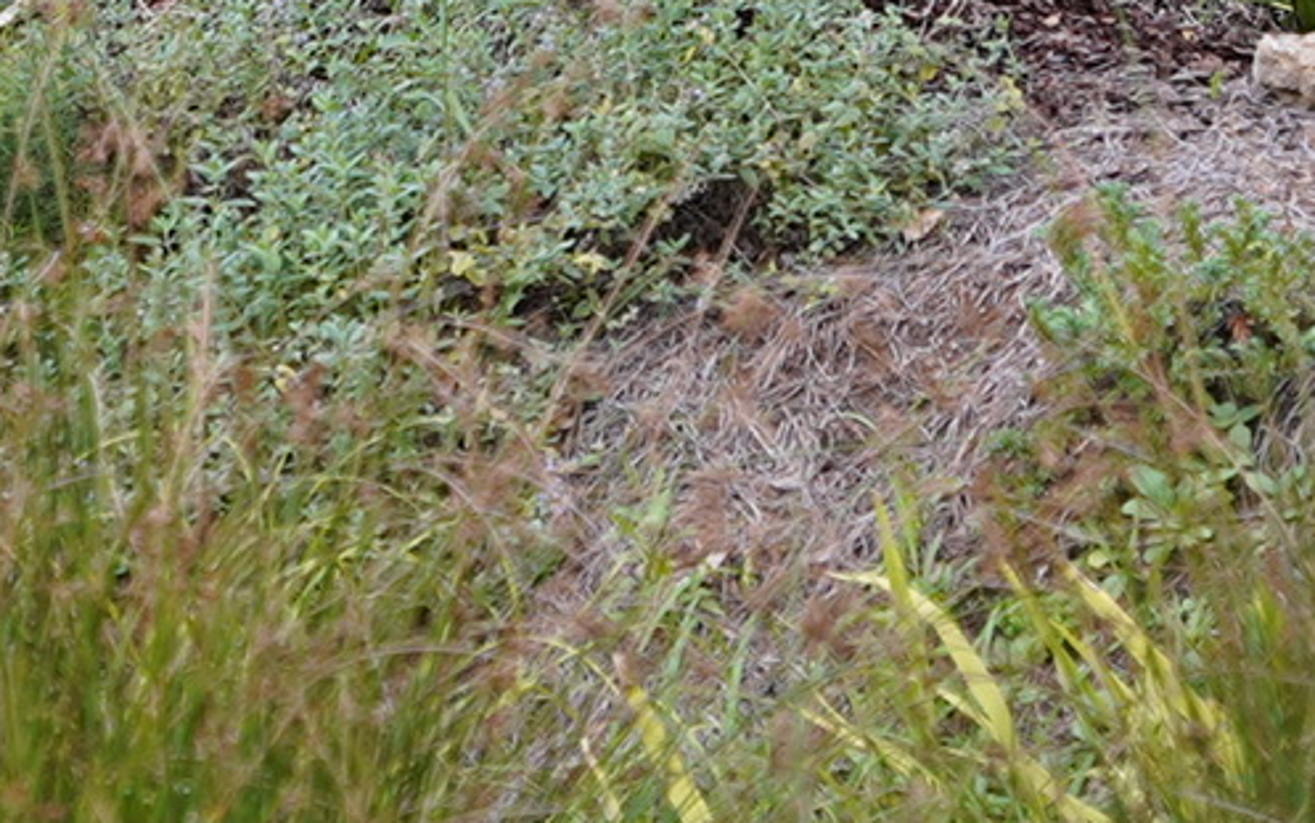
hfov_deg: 4.2
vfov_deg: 2.6
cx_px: -34
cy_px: -1093
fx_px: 17782
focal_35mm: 496
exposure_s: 1/250
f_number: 2.8
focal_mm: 70
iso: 160
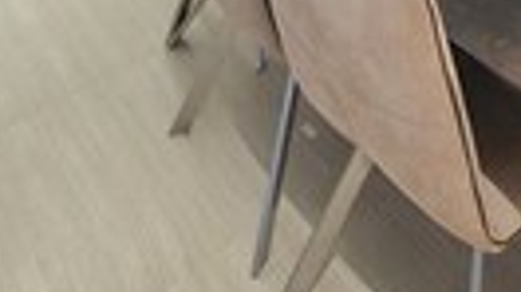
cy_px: -365
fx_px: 676
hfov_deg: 41.7
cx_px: 337
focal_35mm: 49
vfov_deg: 15.8
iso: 800
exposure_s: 1/50
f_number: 1.9
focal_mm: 2.2
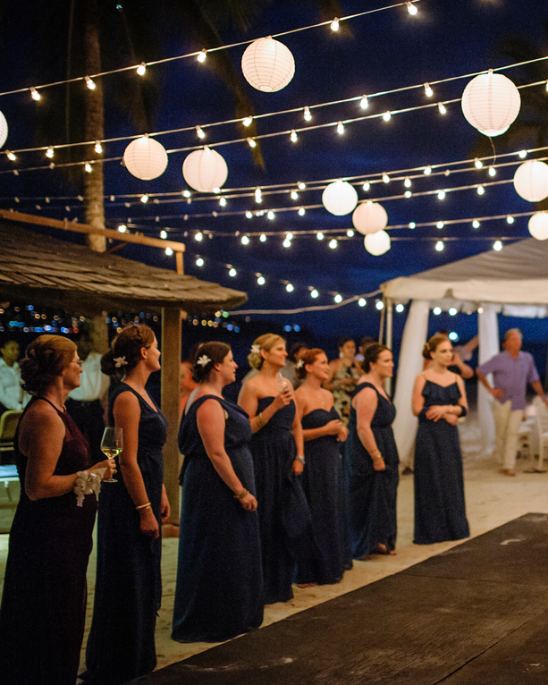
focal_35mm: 54
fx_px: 1095
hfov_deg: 27.0
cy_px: 341
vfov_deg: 34.7
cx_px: 502
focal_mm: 35
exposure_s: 1/100
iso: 2500
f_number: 1.4
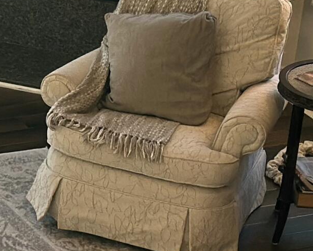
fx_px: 2141
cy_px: 185
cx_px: -318
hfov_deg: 8.0
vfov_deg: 6.7
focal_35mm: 231
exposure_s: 1/120
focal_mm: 6.86
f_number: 1.78
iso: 100
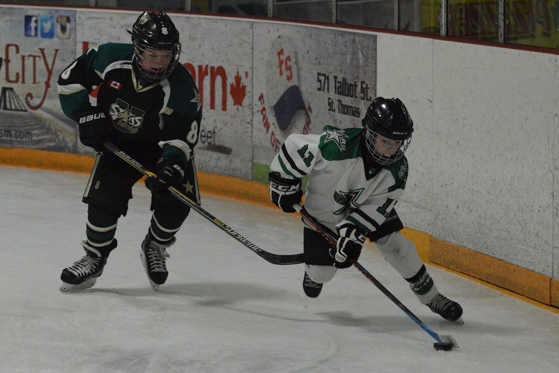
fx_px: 2329
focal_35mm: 150
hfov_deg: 13.7
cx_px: 280
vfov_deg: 9.1
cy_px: 186
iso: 3200
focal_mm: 100
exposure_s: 1/800
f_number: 4
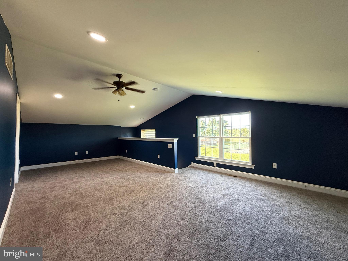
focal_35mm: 14
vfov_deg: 85.7
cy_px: 130
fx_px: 141
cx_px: 174
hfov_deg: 102.1
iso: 400
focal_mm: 2.22
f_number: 2.2
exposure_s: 1/58
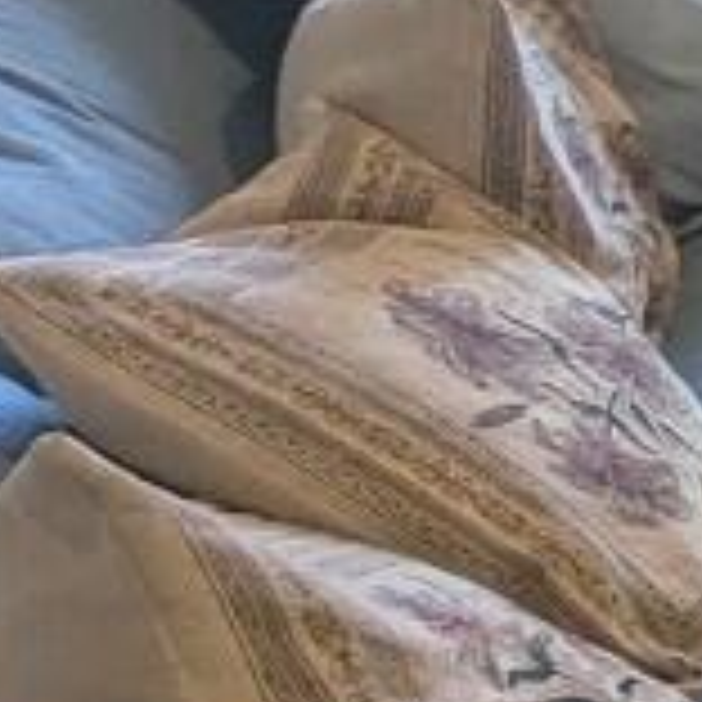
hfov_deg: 10.8
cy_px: 414
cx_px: 2196
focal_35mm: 93
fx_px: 2134
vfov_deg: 18.7
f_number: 2.2
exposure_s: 1/73.2
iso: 43
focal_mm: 2.35
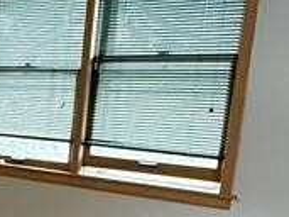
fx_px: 701
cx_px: -108
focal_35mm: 84
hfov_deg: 20.8
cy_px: 231
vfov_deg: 17.1
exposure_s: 1/60
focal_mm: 2.22
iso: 400
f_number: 2.2
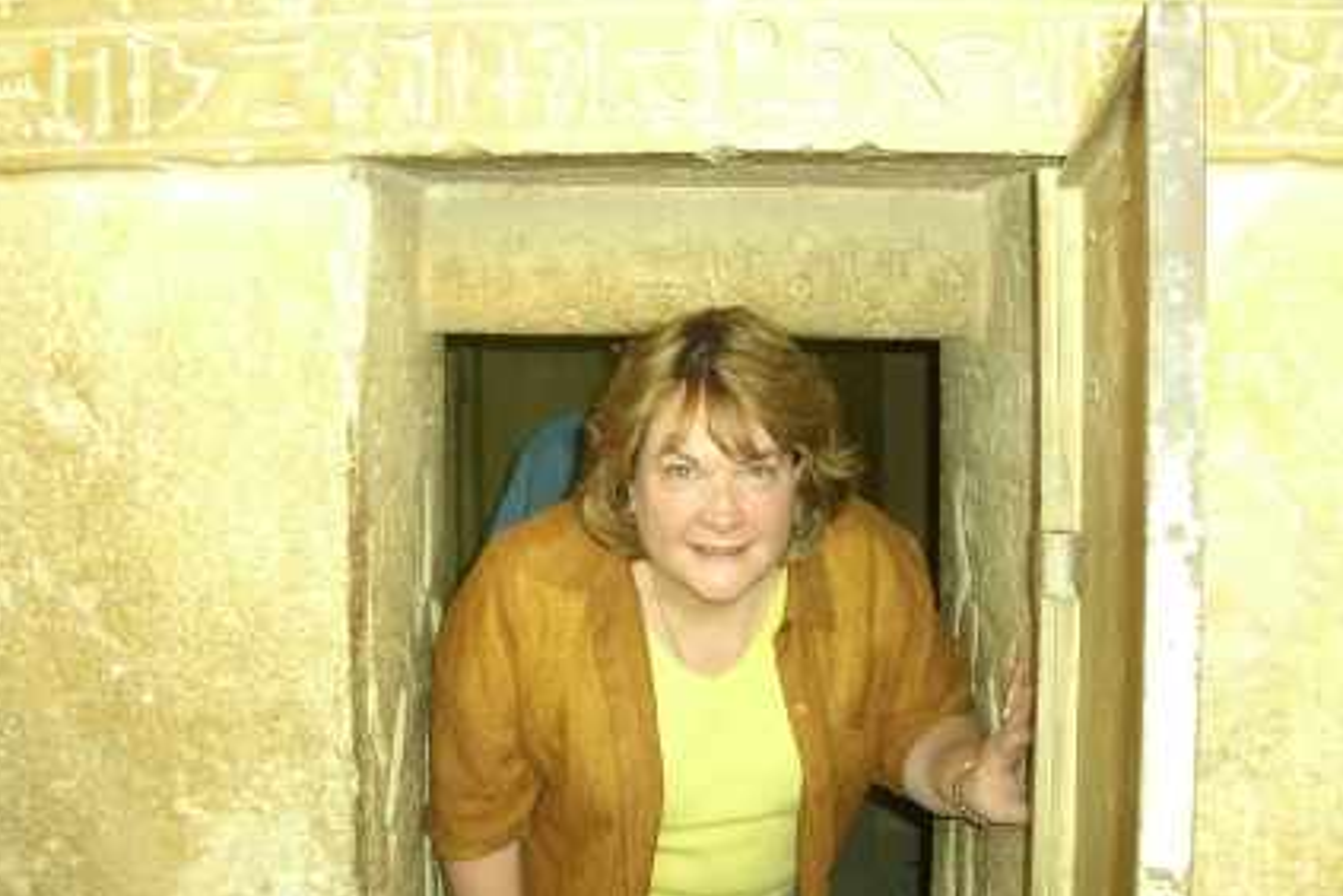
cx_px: 689
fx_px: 1567
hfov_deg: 46.4
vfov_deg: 31.9
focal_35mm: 42
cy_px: 431
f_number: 2.7
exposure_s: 1/60
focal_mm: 6.2
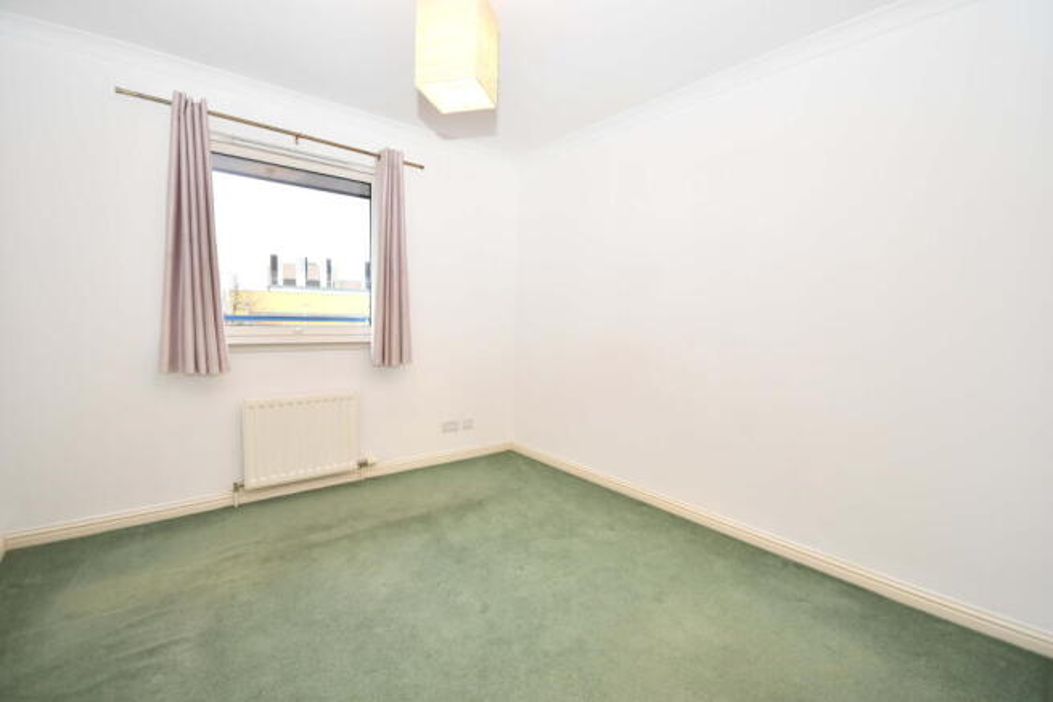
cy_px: 351
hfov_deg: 100.4
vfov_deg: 77.4
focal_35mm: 15
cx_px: 526
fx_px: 439
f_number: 4
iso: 640
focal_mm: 10
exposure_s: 1/60
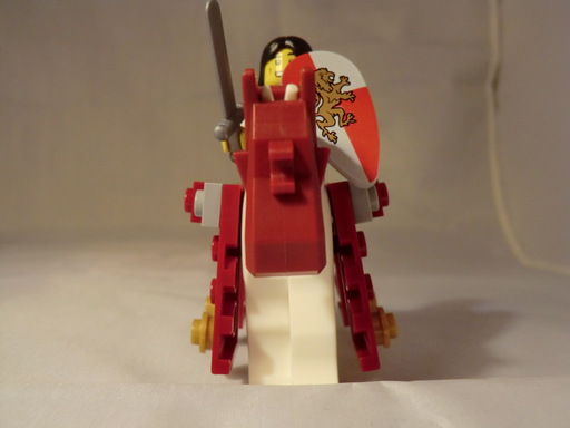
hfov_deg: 54.0
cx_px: 285
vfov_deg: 41.8
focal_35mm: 34
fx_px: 560
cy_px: 214
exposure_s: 1/60
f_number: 3.6
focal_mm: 6.1
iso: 320
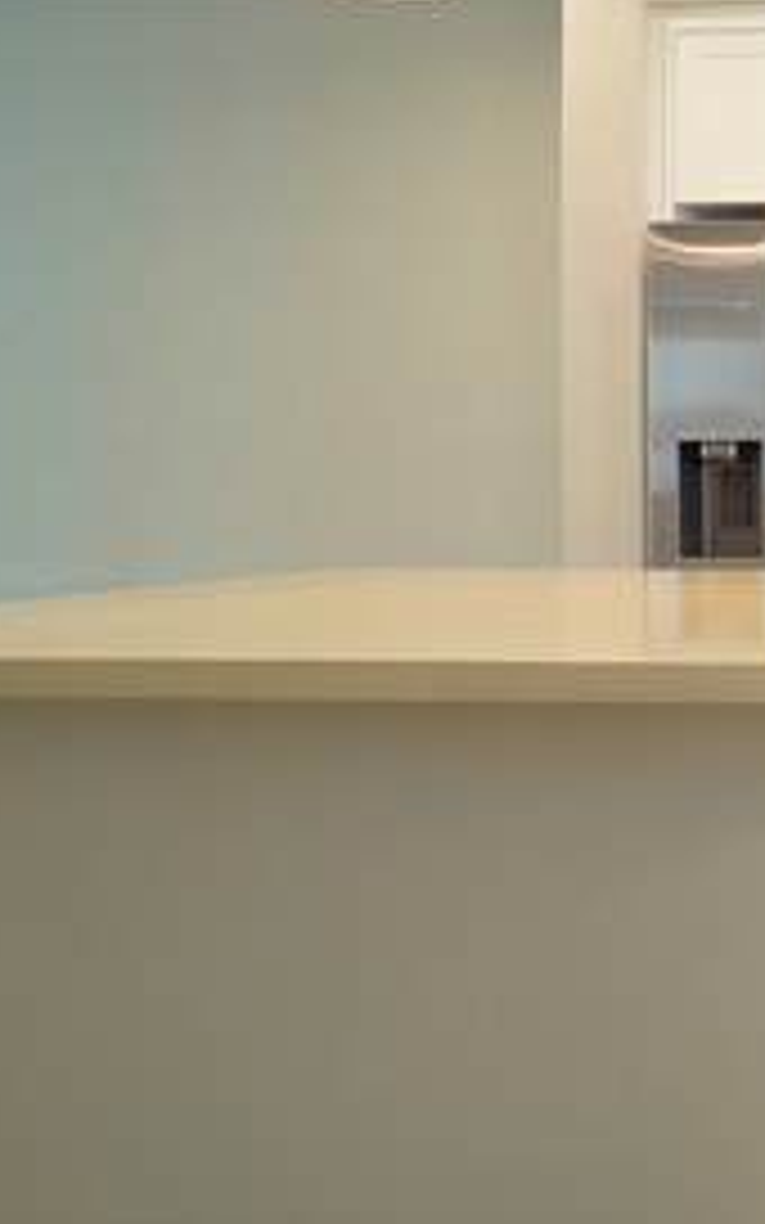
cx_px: 1332
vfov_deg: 53.6
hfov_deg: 22.7
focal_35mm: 36
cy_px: 479
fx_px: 1201
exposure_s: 1/40
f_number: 6.3
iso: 800
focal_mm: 10
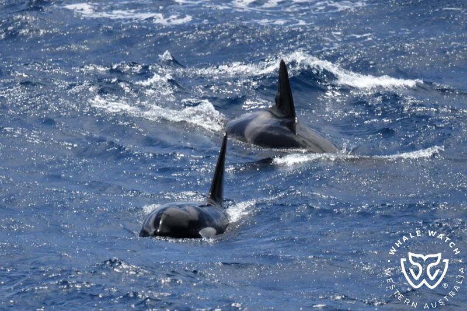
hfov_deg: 3.4
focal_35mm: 600
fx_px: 7781
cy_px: 156
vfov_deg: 2.3
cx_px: 234
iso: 1000
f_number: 6.3
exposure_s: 1/8000
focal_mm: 600
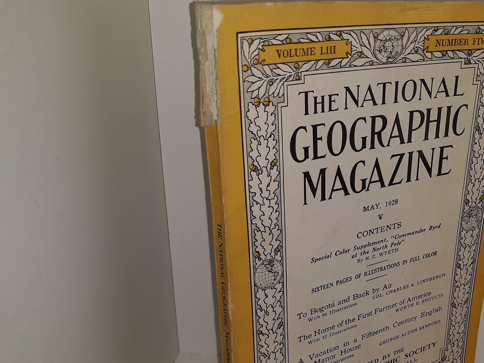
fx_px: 587
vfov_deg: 34.1
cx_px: 362
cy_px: 240
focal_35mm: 42
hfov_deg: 43.4
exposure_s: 1/276
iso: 40
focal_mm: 3.7
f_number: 1.7
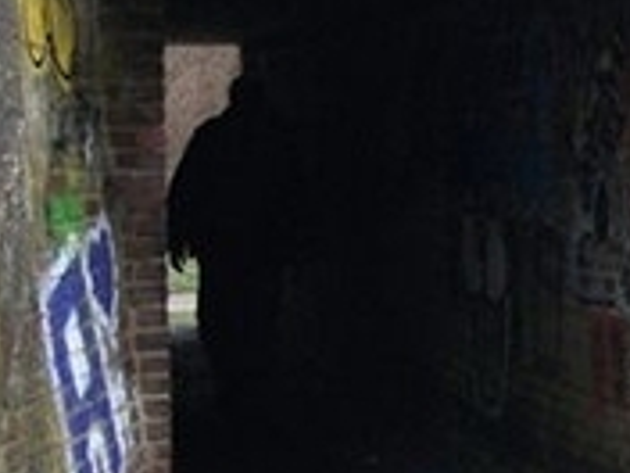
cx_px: 673
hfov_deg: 17.5
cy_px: 236
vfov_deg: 13.6
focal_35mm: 109
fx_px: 1984
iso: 217
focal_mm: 5.7
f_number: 2.9
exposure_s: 1/125
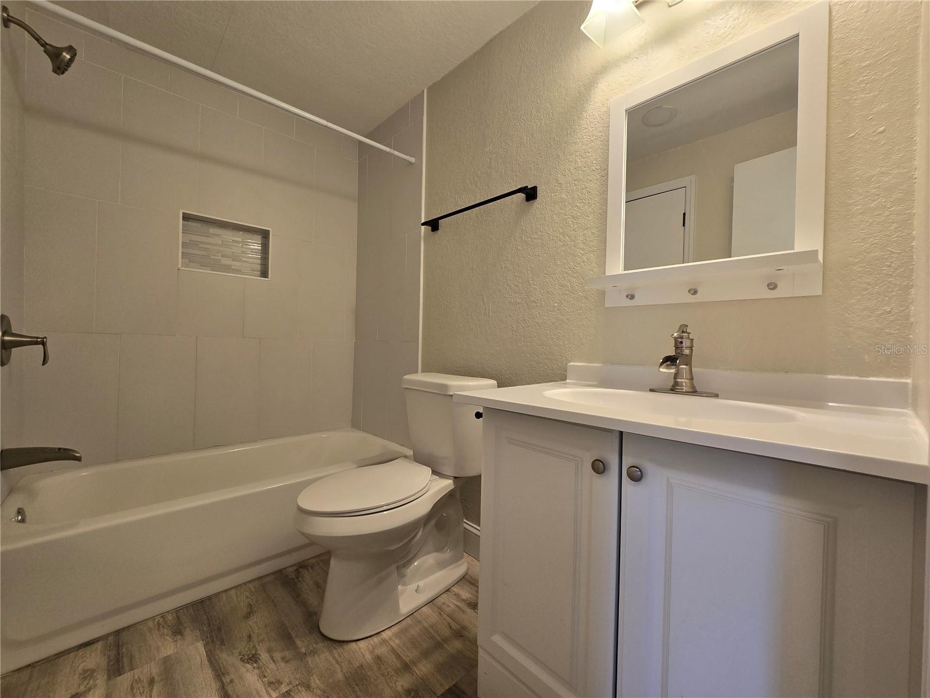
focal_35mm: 13
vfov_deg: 89.9
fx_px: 349
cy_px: 349
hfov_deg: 106.2
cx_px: 465
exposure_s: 1/60
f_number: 2.2
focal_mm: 2.2
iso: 64
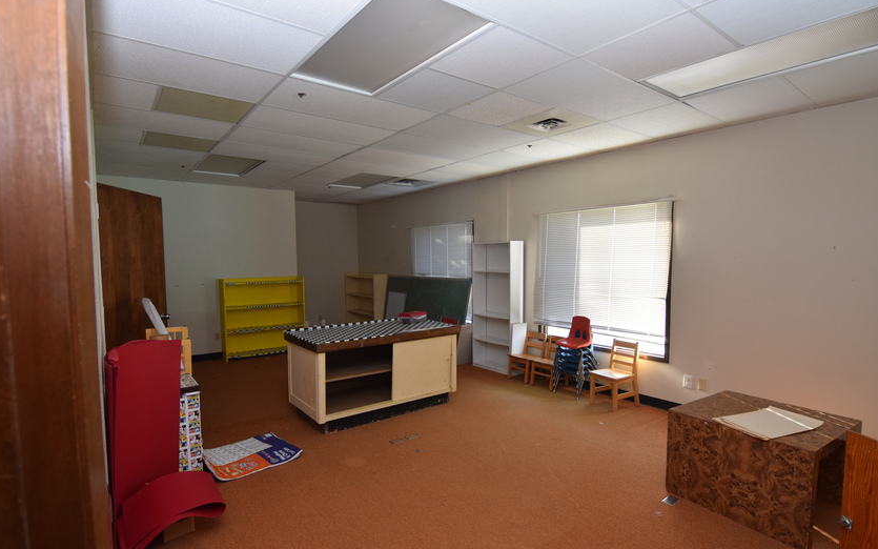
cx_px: 434
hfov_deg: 92.6
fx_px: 420
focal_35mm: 18
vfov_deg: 66.3
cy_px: 290
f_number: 5
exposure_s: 1/100
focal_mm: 11
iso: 800
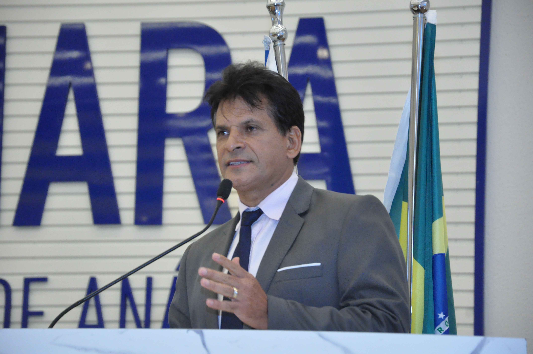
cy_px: 177
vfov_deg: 8.7
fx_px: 2329
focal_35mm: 158
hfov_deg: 13.1
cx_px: 266
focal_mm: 105
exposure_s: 1/80
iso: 3200
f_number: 5.6
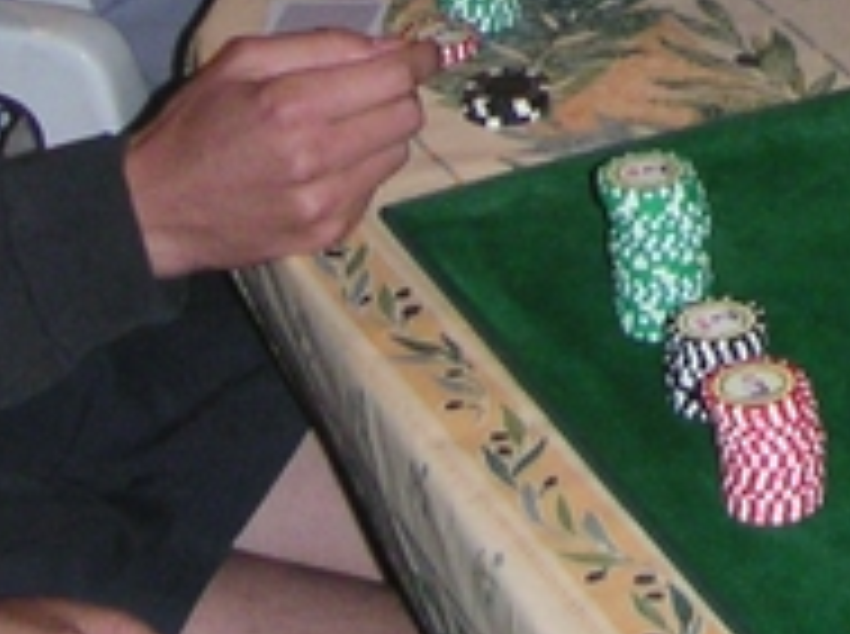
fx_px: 3848
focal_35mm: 157
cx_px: 1030
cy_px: -517
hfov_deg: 12.3
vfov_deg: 9.0
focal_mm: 5.7
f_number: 2.8
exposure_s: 1/45
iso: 160
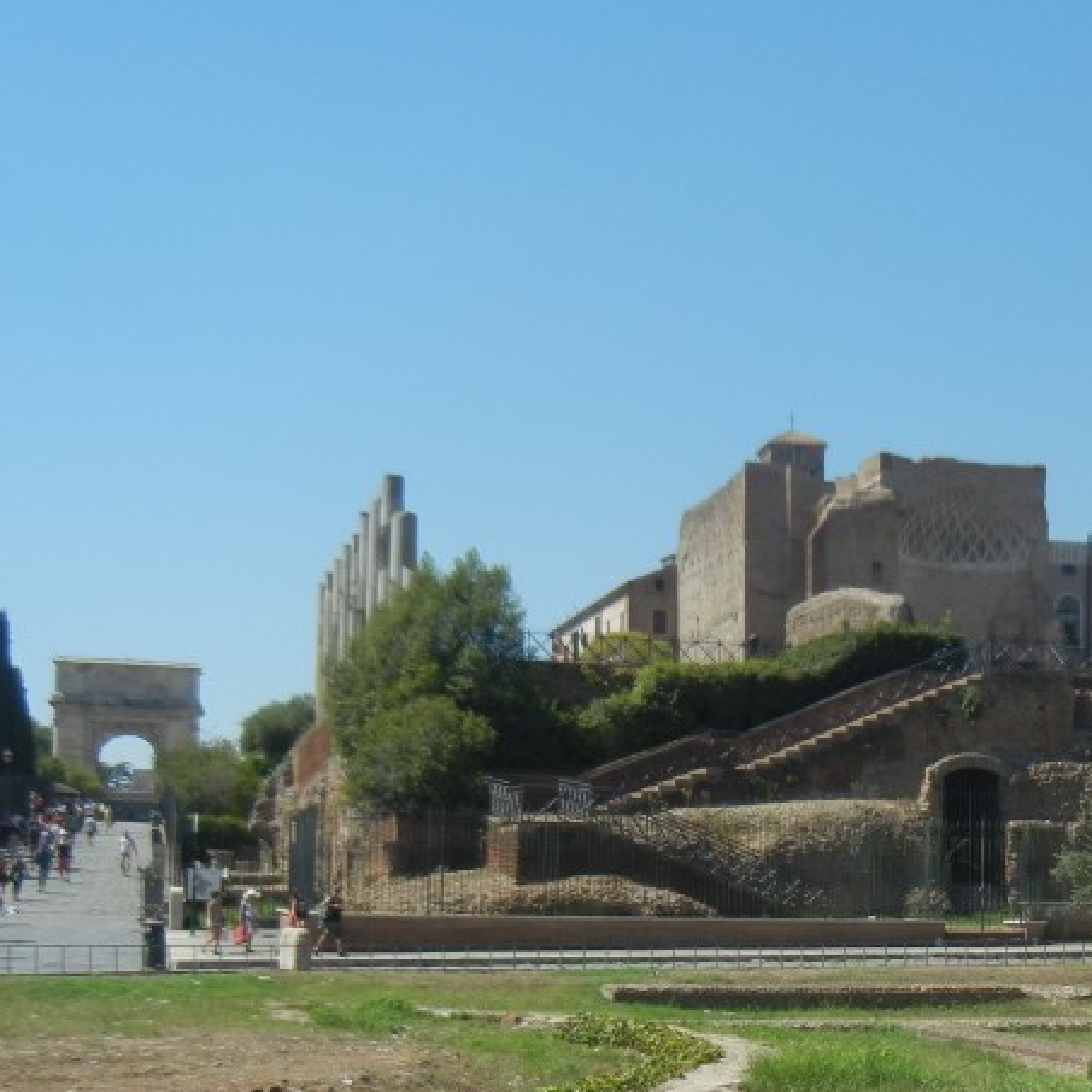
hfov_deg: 28.0
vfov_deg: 28.1
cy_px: 844
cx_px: 877
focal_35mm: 60
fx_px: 2141
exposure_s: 1/397
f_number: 7
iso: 160
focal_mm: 5.4
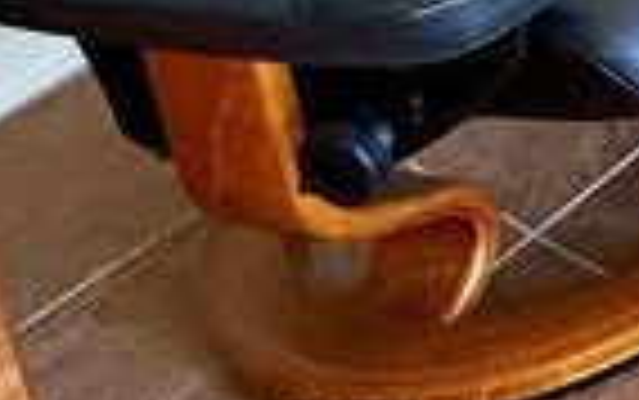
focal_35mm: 107
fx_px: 1865
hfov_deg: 13.1
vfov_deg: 9.2
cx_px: 1647
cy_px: -872
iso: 64
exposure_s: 1/120
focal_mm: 2.22
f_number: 2.2
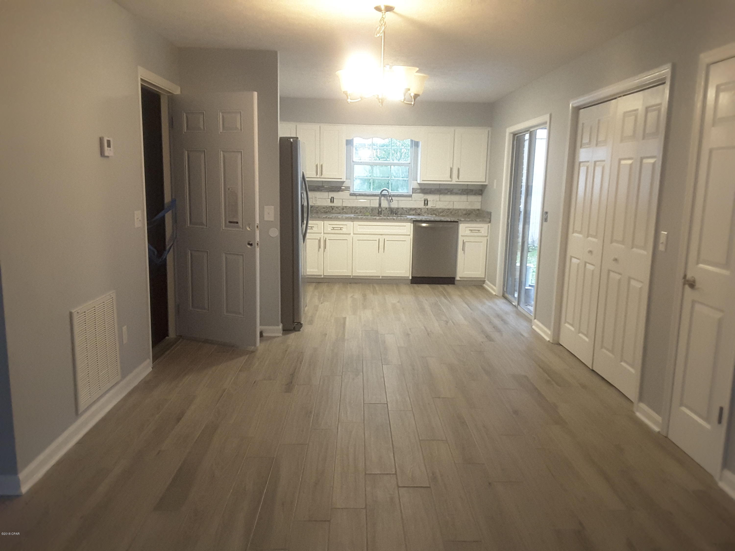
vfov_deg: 45.4
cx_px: 368
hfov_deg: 58.4
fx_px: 658
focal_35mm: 31
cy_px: 276
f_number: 1.9
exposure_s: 1/20
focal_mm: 2.9
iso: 250
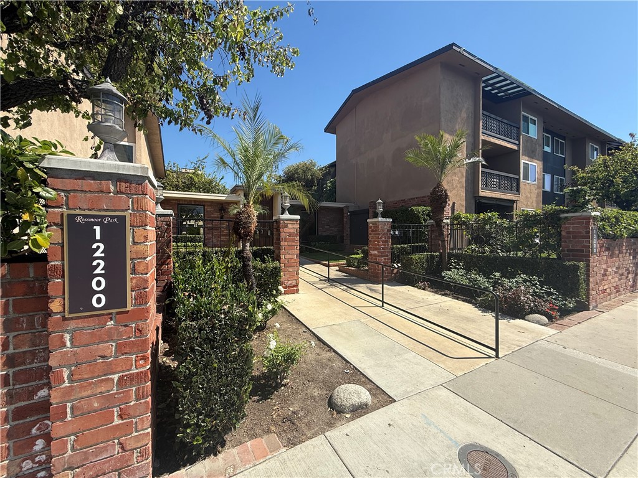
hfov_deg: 102.1
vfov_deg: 85.7
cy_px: 239
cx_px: 319
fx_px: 258
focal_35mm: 14
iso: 50
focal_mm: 2.22
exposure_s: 1/1235
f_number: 2.2
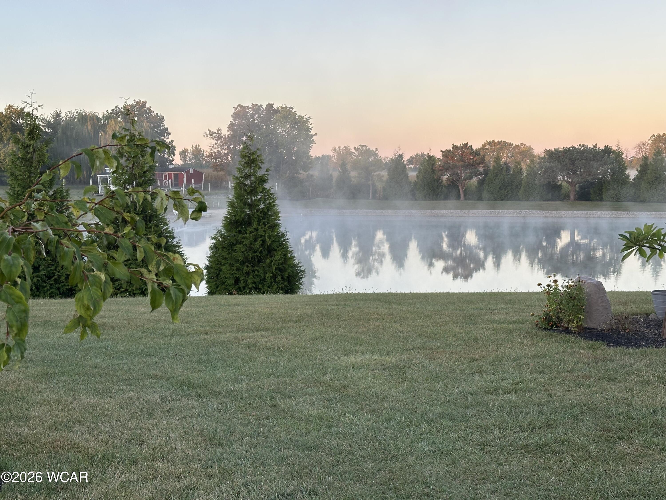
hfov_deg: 39.7
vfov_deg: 30.3
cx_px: 333
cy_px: 250
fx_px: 924
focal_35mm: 48
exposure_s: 1/349
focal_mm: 6.86
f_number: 1.78
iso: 64
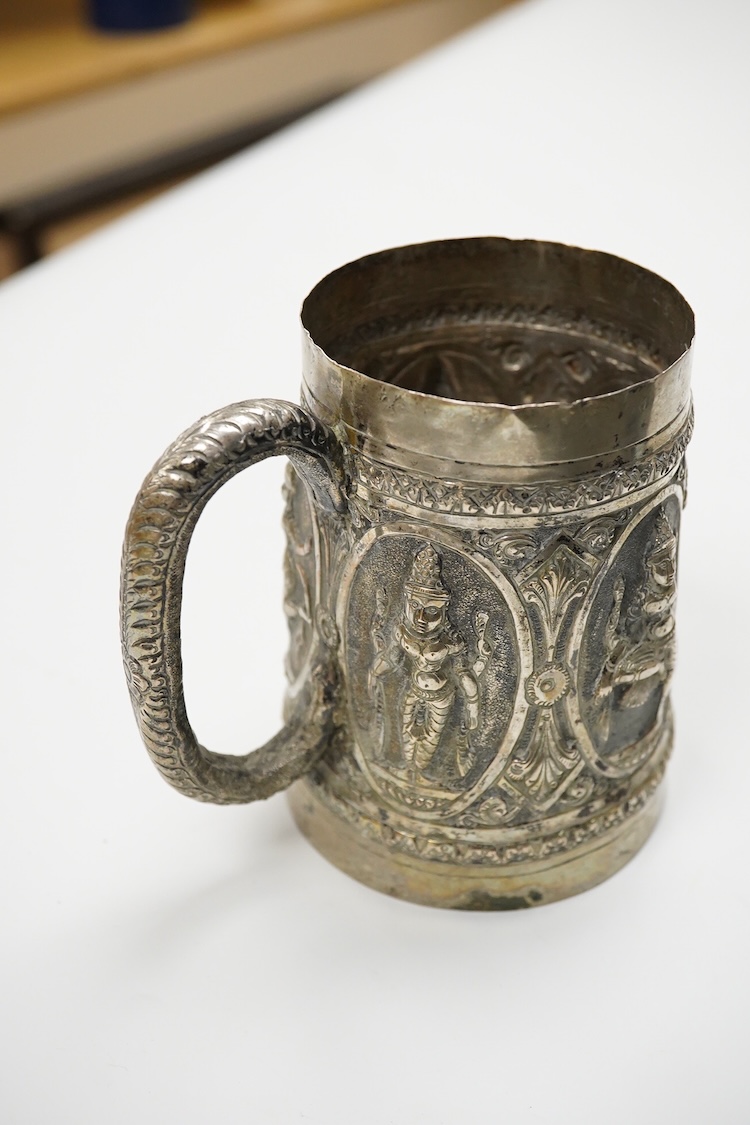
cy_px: 562
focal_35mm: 45
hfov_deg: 29.9
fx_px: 1406
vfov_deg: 43.6
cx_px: 375
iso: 2500
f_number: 8
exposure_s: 1/250
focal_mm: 30
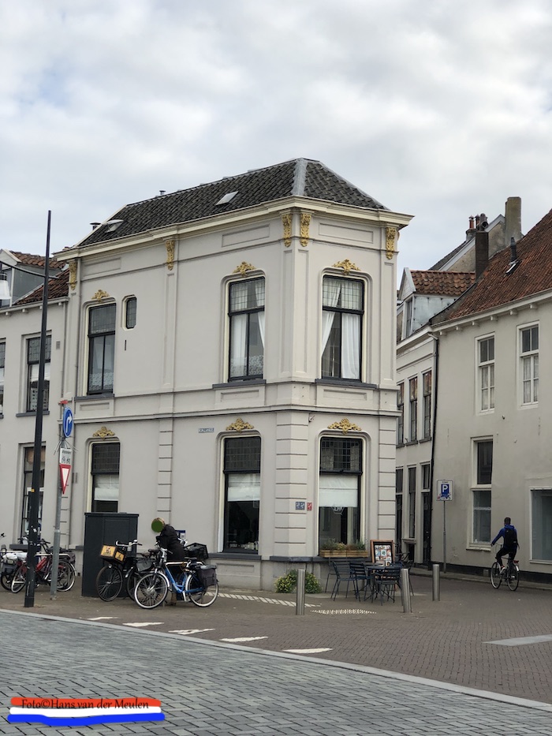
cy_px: 368
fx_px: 1212
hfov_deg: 25.7
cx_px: 276
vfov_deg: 33.8
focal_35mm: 57
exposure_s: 1/540
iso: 20
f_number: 2.8
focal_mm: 6.6
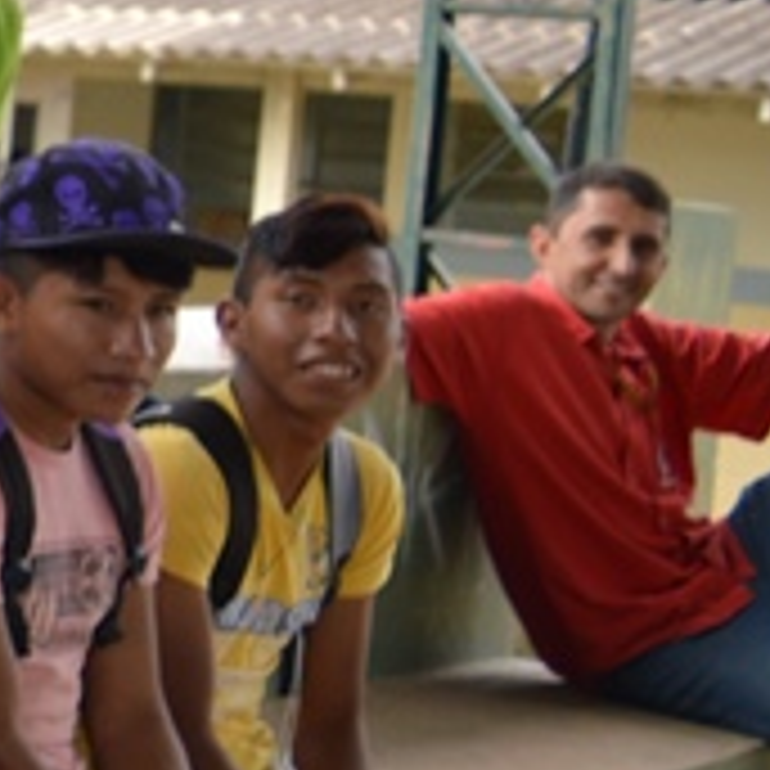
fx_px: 3448
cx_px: -1477
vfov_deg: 12.7
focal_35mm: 137
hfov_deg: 9.9
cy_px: 196
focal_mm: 18
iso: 100
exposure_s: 1/200
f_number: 5
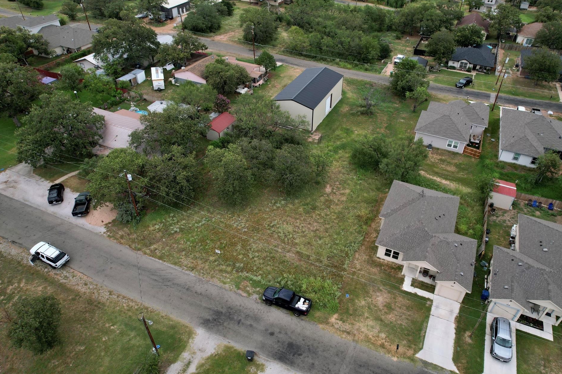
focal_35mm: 24
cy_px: 176
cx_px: 300
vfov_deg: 53.1
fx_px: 375
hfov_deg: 73.7
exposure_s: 1/2000
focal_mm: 8.38
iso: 100
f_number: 2.8
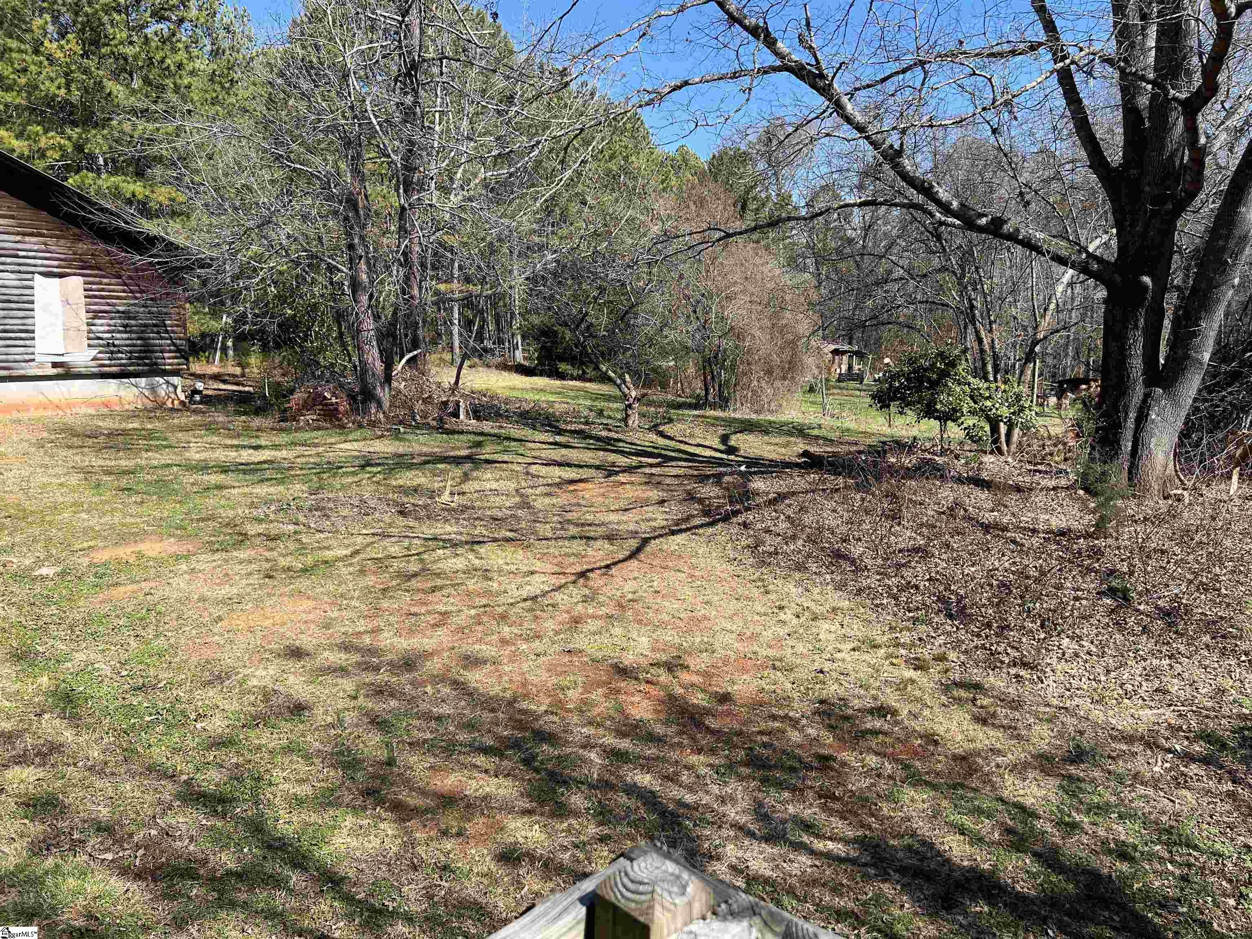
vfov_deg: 53.1
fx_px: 940
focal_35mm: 26
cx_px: 626
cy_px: 470
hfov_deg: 67.3
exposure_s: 1/2123
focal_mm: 5.7
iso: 50
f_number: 1.5
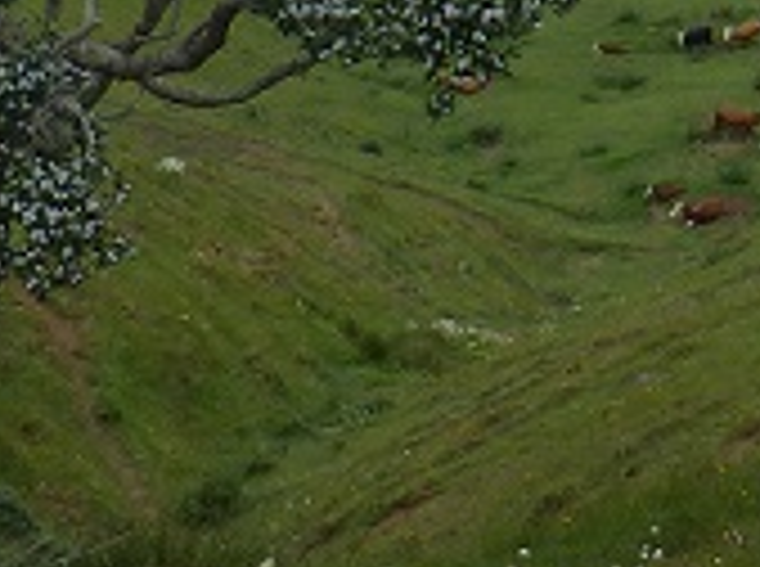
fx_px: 2695
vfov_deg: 11.5
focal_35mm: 123
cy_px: -302
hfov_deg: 15.6
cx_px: 863
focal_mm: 4.3
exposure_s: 1/640
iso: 100
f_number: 3.5
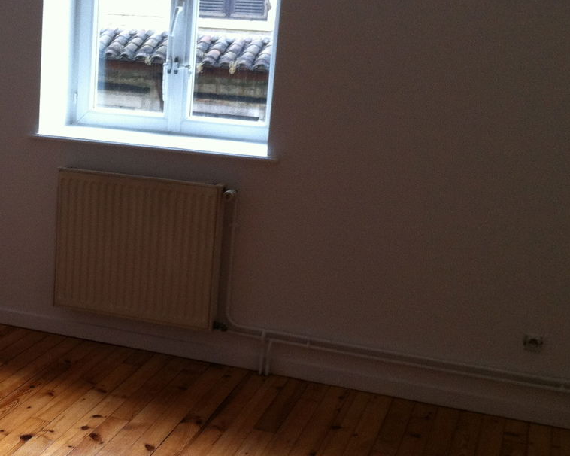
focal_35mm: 72
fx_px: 1214
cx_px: 48
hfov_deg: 25.5
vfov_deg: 21.2
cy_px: 261
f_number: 2.8
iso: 100
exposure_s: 1/60
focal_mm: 3.85
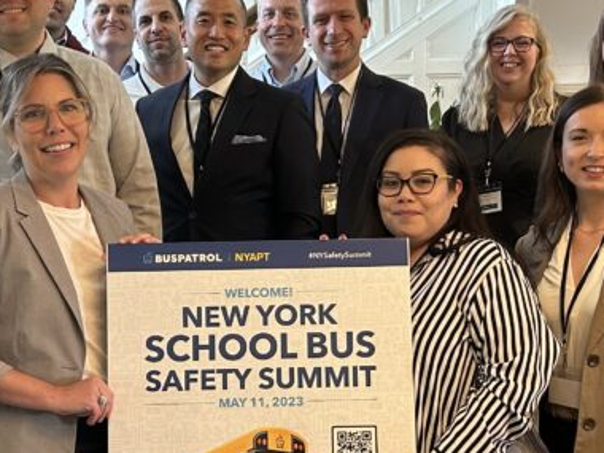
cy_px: 318
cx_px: 275
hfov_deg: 27.8
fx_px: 1221
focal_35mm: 70
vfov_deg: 20.9
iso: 160
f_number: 1.5
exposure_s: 1/60
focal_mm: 5.7
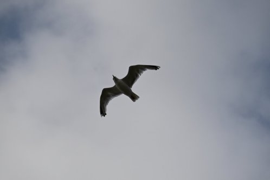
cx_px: 135
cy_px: 90
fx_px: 2250
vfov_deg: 4.6
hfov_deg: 6.9
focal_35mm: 300
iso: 640
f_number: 9
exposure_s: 1/5000
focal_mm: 200
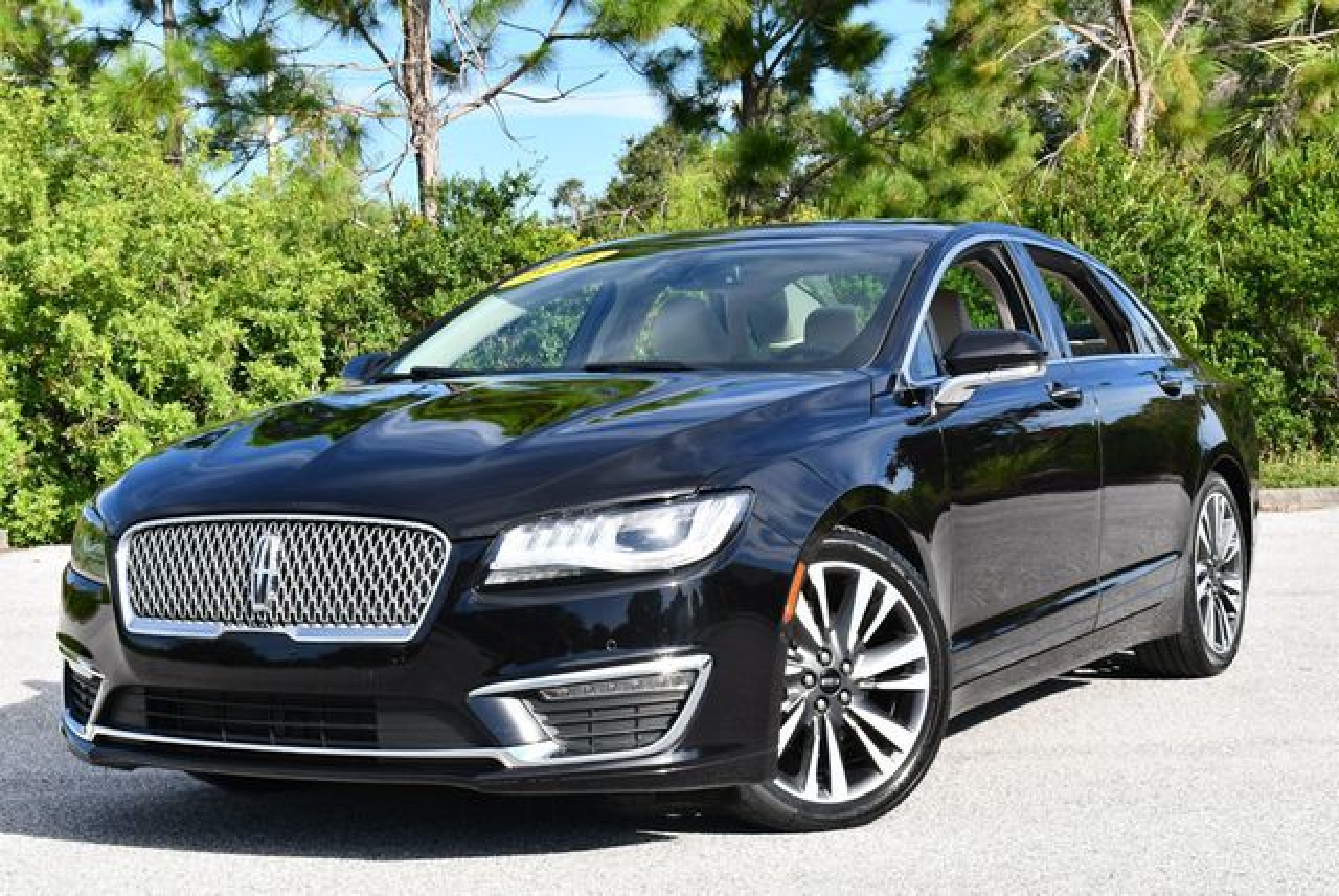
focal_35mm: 64
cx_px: 670
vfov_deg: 21.3
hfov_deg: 31.4
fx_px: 2383
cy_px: 448
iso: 125
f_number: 8
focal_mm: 32
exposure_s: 1/250
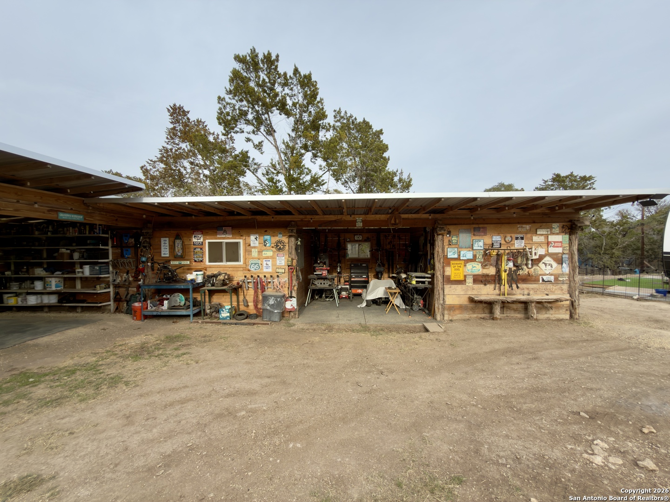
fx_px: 271
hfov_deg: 102.1
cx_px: 335
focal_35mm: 14
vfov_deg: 85.7
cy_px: 251
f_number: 2.2
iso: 16
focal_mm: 2.22
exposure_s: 1/310
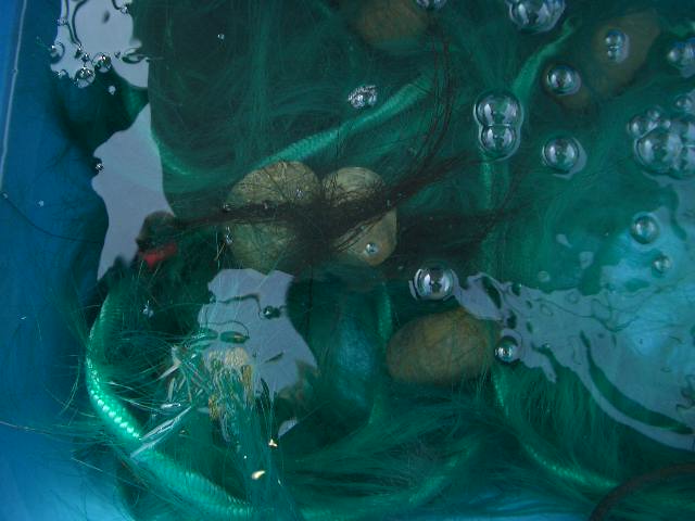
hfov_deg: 52.6
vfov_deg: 40.7
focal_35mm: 35
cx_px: 348
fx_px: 703
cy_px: 260
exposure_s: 1/160
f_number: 2.6
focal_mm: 5.8
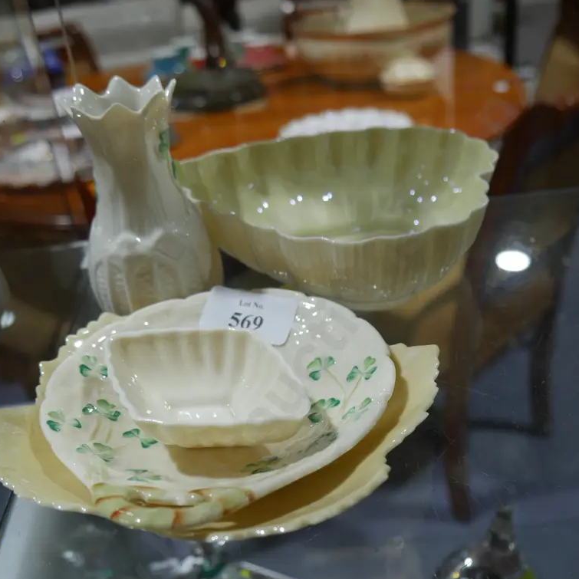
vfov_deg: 45.3
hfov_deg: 46.0
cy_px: 388
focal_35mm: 36
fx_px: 681
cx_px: 291
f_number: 3.6
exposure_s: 1/100
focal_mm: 15
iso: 200
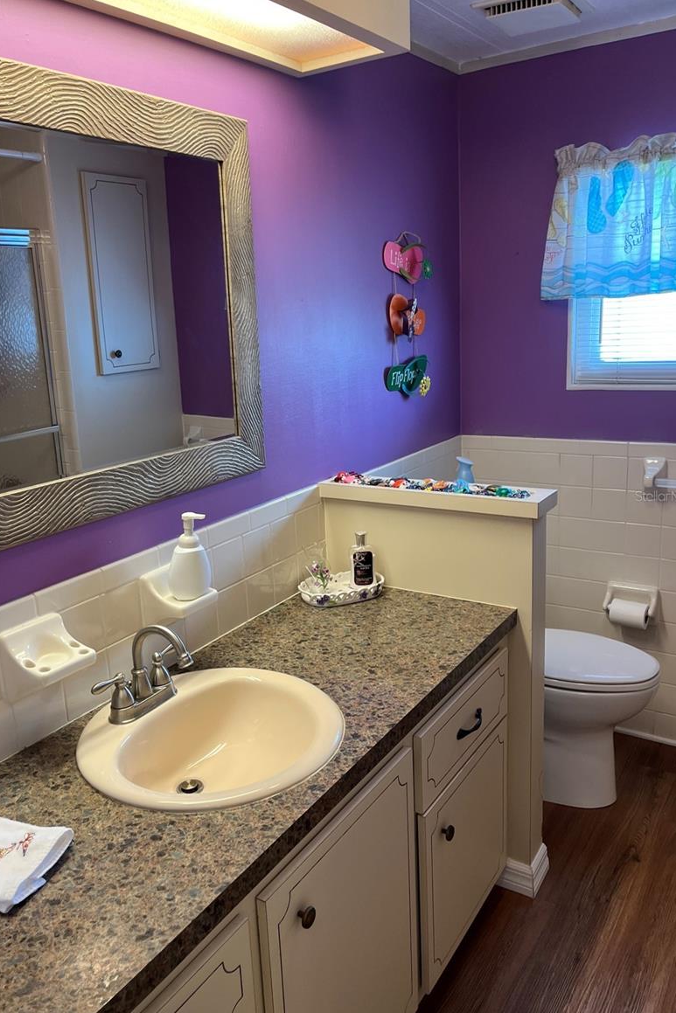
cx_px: 303
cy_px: 496
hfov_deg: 46.3
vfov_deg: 65.5
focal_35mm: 28
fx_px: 788
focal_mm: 5.1
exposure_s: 1/60
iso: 64
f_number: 1.6
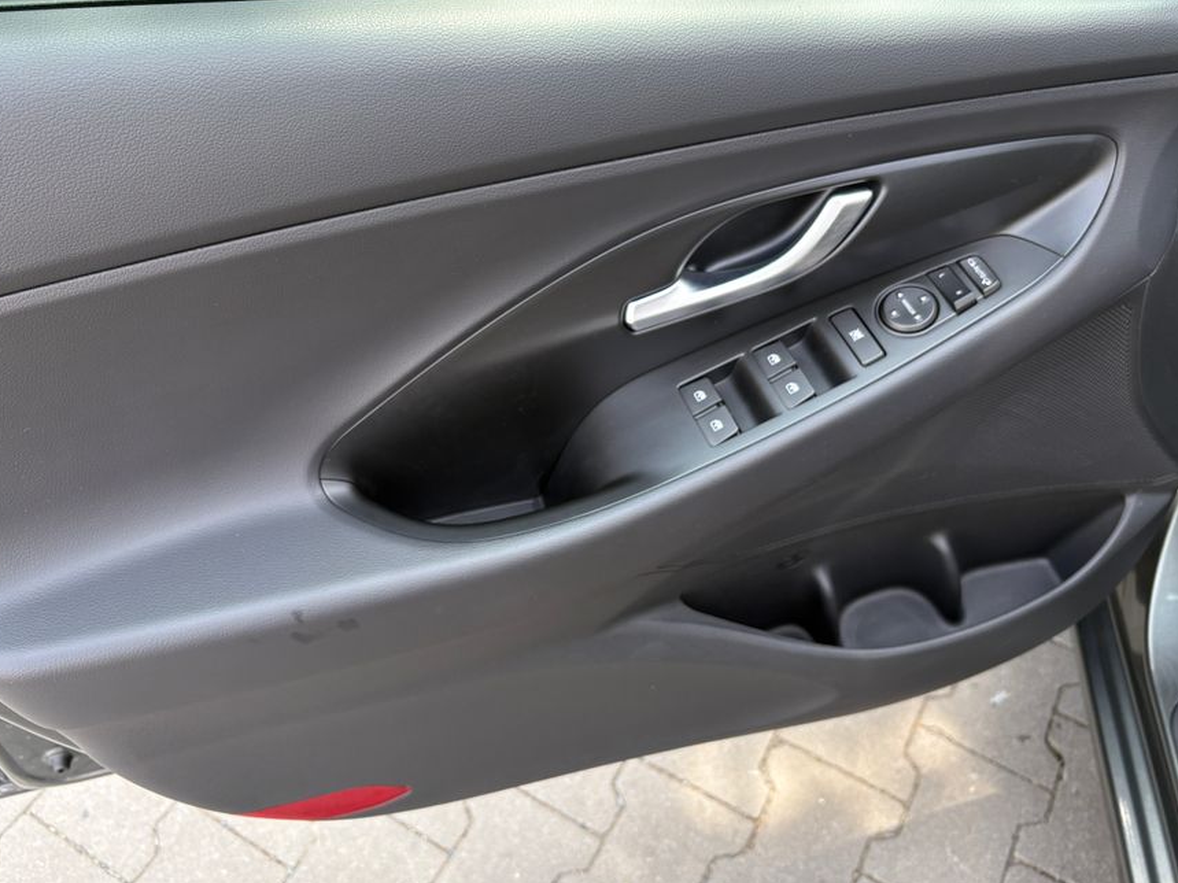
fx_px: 1055
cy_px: 406
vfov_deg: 45.4
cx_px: 594
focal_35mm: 31
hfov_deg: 58.4
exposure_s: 1/228
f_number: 1.6
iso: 40
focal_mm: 5.96
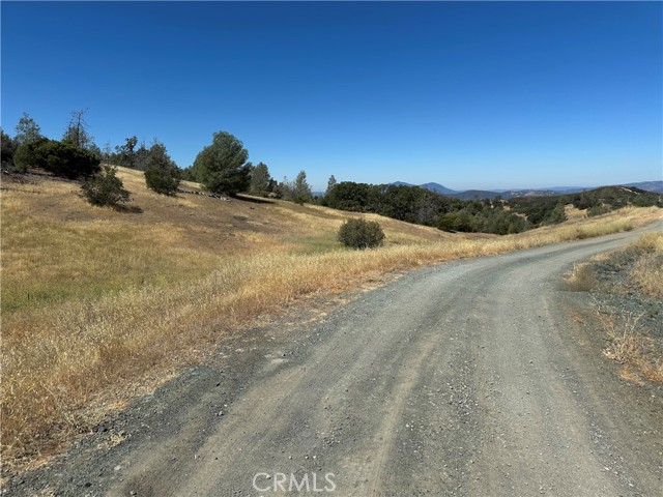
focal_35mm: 24
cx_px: 332
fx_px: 460
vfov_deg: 56.8
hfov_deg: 71.6
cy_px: 248
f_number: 1.78
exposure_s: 1/7576
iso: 80
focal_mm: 6.86
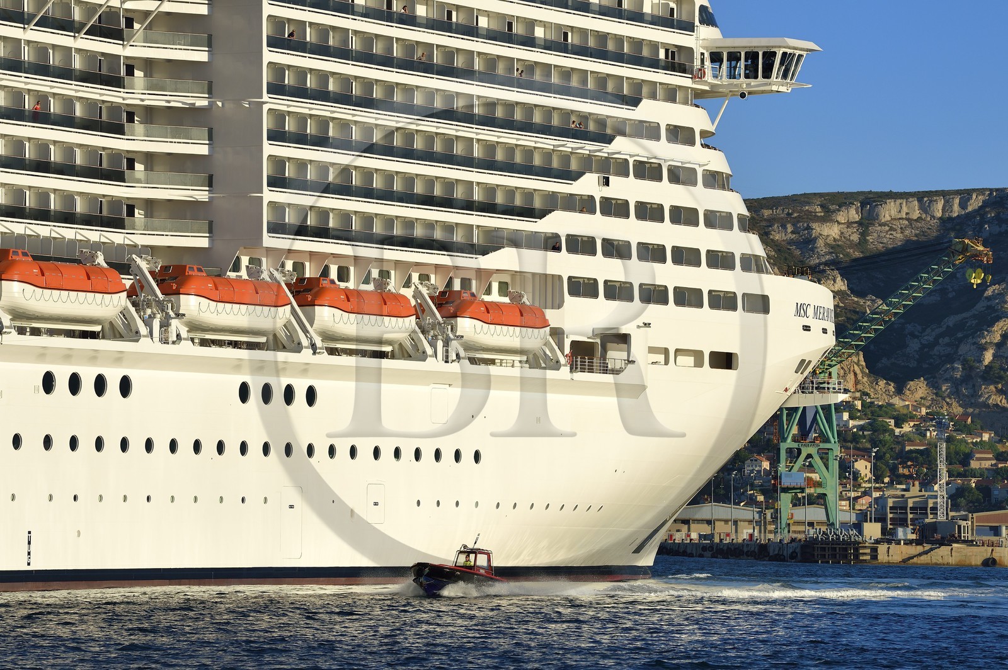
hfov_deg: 10.3
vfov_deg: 6.9
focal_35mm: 200
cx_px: 504
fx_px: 5595
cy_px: 335
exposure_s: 1/640
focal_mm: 200
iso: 200
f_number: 9
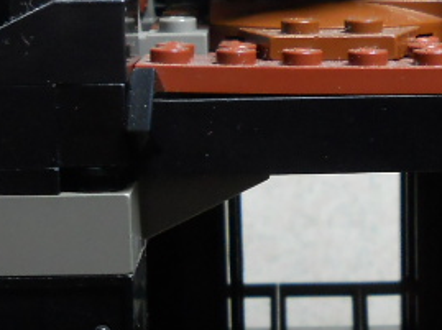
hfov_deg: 16.1
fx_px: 1556
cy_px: 112
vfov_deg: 12.1
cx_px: 319
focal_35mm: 122
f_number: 3.5
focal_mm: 5.8
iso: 160
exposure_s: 1/30
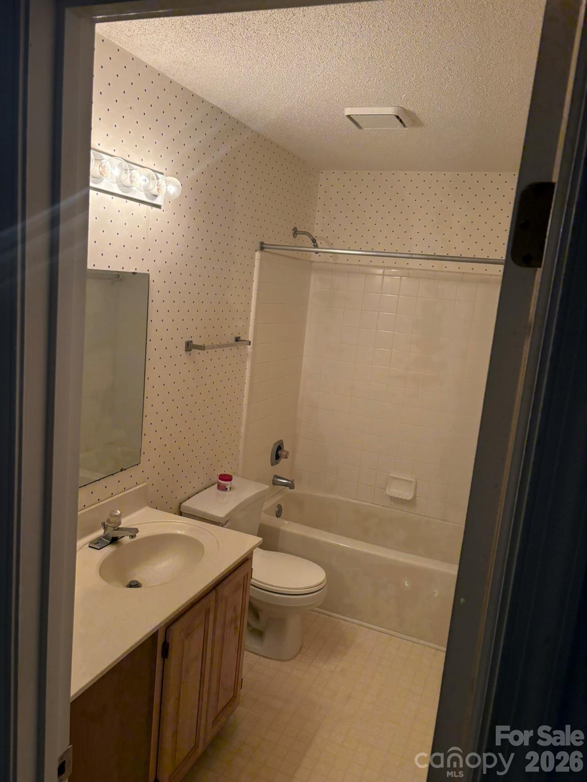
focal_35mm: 26
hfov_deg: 53.1
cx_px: 294
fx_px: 588
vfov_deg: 67.3
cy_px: 391
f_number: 1.6
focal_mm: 5.96
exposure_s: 1/120
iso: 125
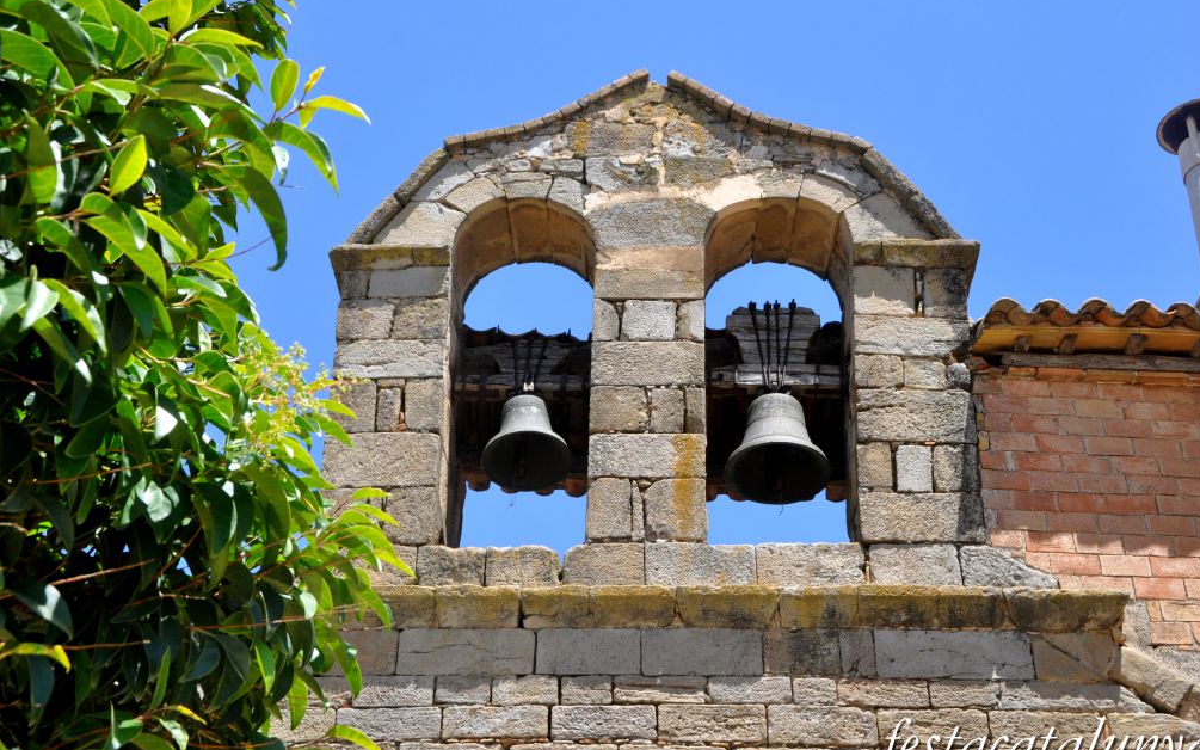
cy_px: 380
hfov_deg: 36.3
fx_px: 1831
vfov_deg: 23.1
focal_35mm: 56
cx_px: 610
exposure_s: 1/400
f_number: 10
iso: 500
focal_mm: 36
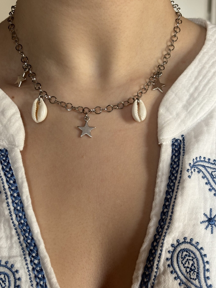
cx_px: 101
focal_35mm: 57
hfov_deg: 25.7
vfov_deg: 33.8
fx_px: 474
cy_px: 158
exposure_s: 1/33
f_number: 1.6
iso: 125
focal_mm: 5.96
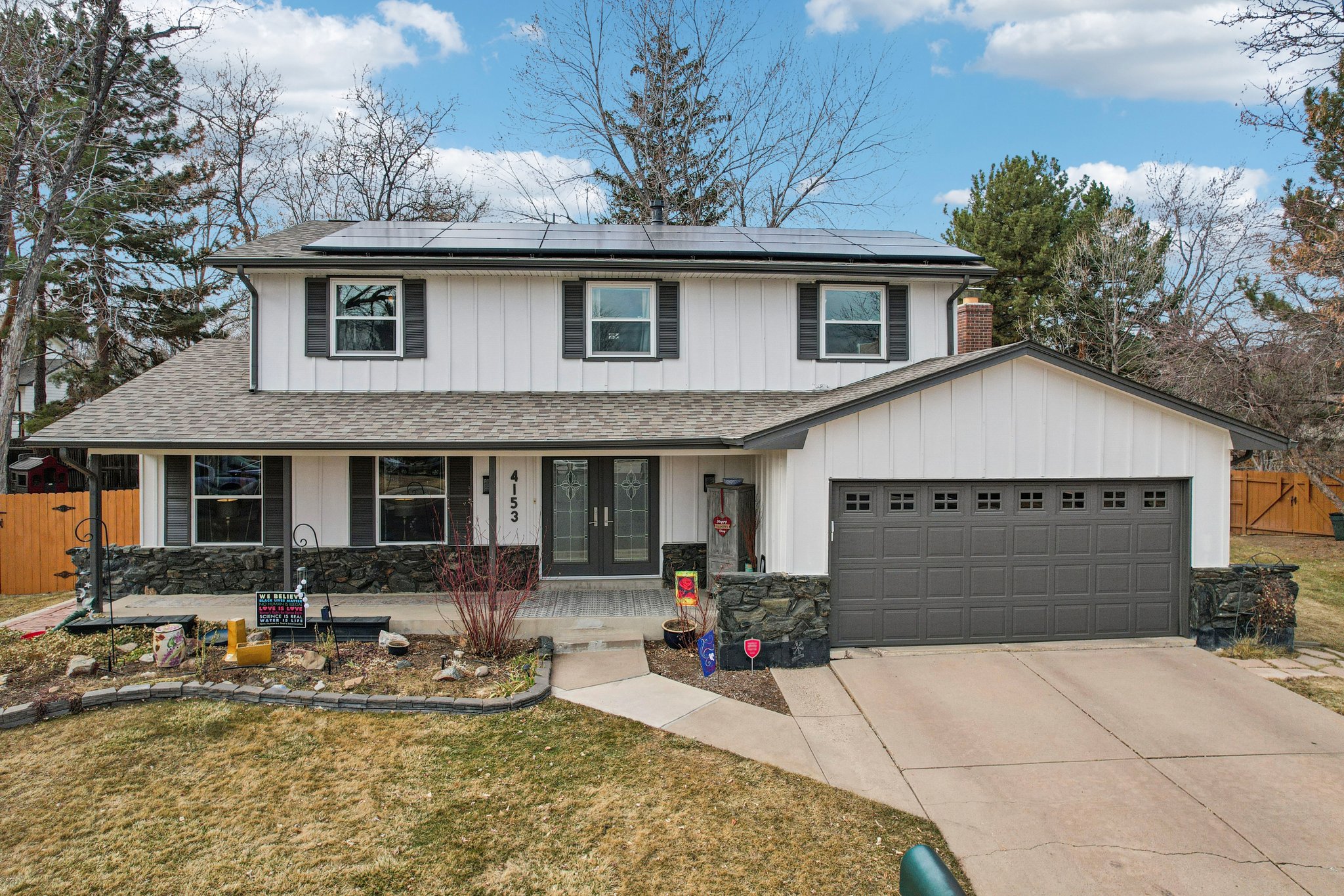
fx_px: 821
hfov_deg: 78.6
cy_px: 448
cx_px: 672
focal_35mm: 22
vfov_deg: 57.2
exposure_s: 1/1500
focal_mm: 8.4
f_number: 2.8
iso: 140
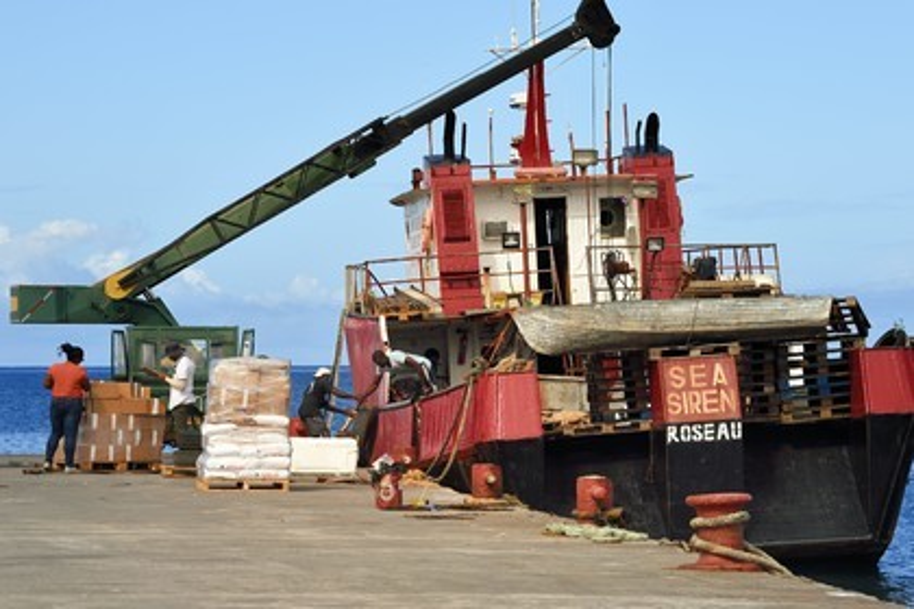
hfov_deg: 11.1
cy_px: 304
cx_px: 457
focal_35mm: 185
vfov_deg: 7.4
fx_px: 4697
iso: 200
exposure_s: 1/320
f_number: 13
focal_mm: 185
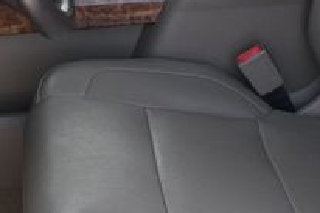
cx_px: 197
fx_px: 995
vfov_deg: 11.7
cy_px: -100
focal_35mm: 112
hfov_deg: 18.3
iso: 250
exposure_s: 1/250
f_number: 4.2
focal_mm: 24
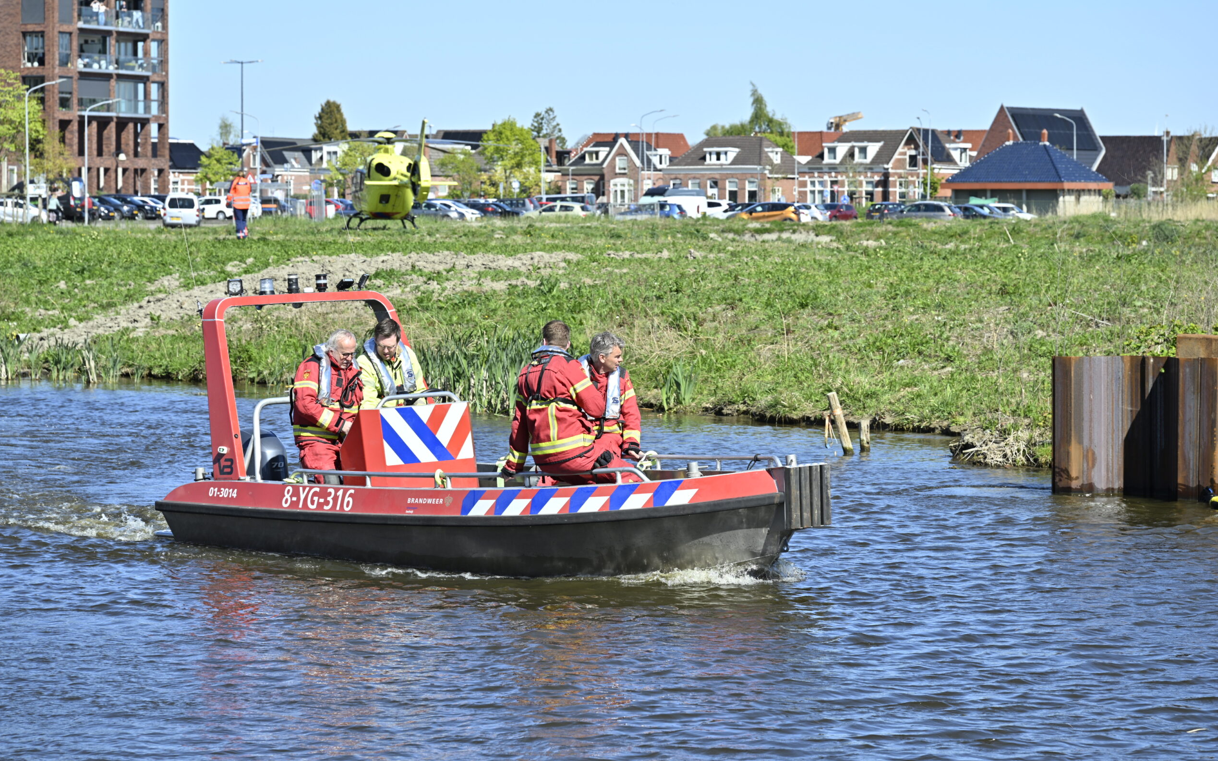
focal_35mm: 108
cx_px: 611
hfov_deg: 19.3
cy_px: 367
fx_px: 3585
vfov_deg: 12.1
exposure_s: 1/200
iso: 64
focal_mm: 105
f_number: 7.1
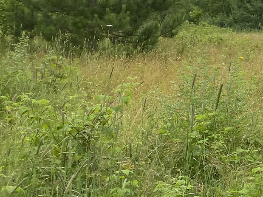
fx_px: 653
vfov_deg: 17.1
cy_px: 55
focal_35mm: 86
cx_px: 406
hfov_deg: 19.5
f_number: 1.8
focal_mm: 4.25
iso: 32
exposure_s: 1/3984
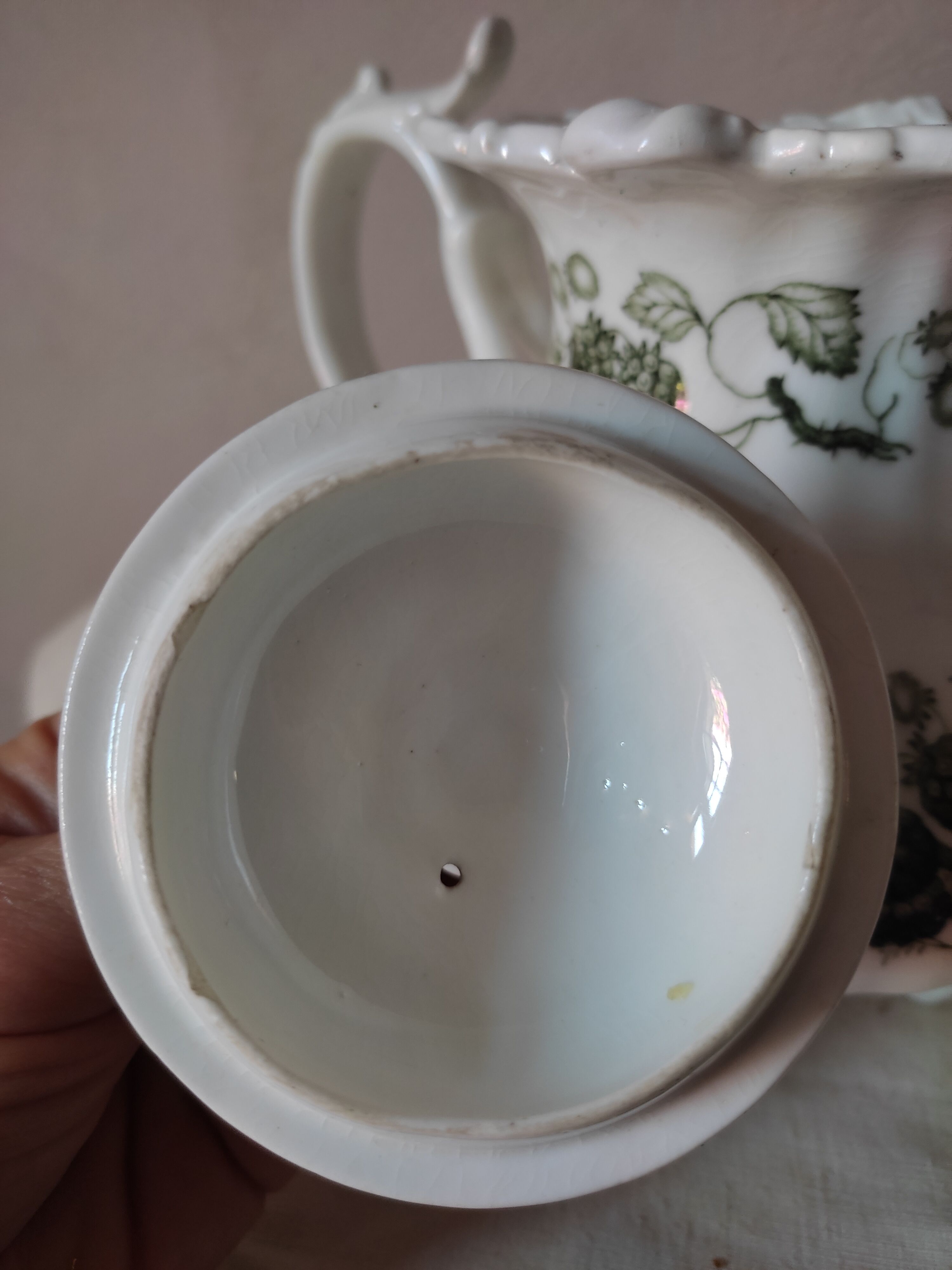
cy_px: 635
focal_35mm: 26
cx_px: 476
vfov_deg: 67.3
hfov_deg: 53.1
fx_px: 953
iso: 252
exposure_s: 1/33
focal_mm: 4.74
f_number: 1.79
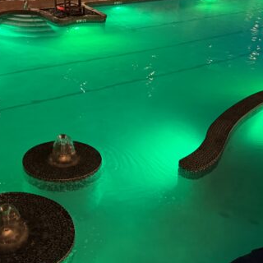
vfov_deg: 32.2
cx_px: 145
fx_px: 456
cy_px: 136
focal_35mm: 53
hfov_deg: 32.2
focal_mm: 6.76
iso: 1000
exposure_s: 1/40
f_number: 1.78
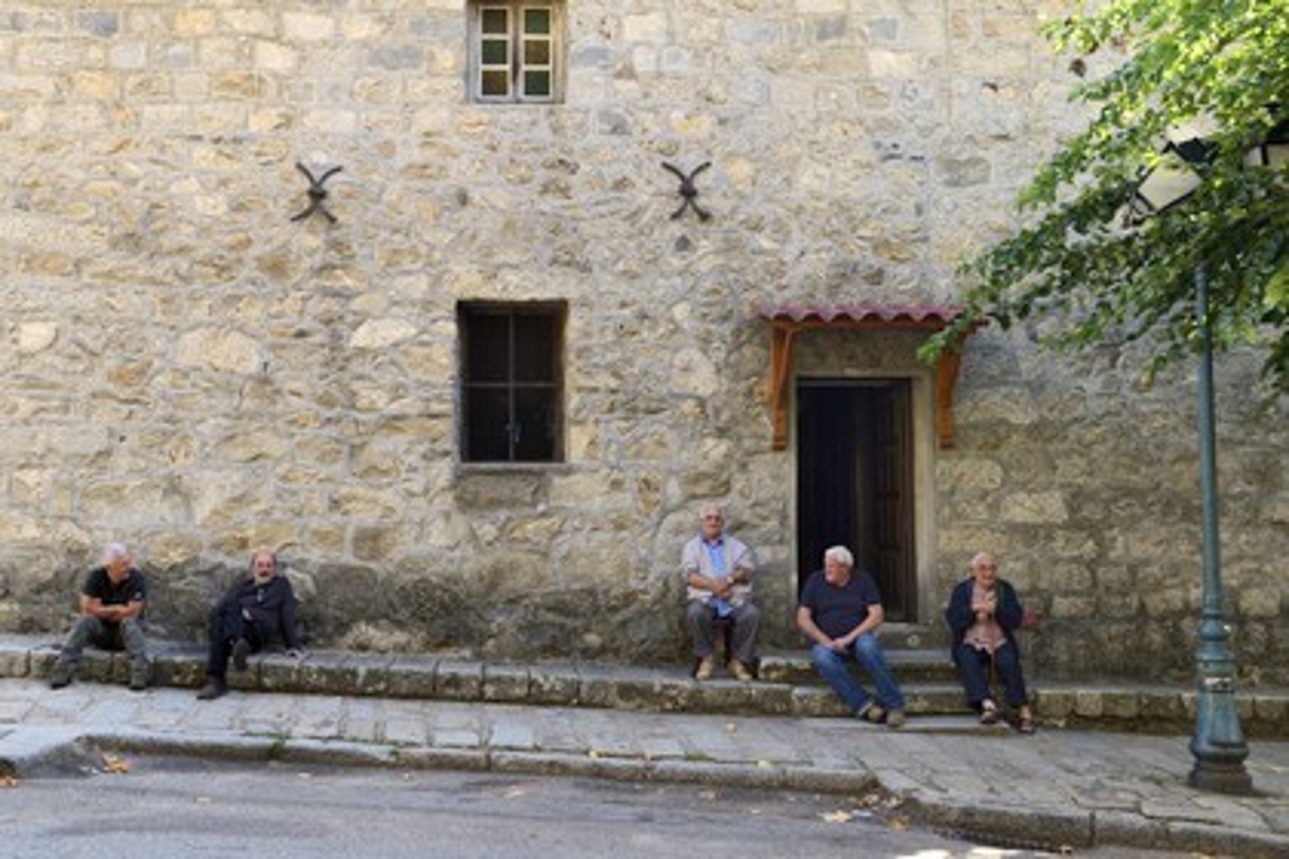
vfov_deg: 35.1
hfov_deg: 50.7
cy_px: 430
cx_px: 644
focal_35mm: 38
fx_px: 1361
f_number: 4.5
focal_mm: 38
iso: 320
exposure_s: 1/200
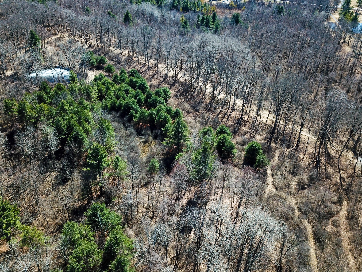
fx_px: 293
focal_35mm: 28
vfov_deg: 49.7
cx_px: 175
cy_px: 127
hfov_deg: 63.4
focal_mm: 4.73
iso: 100
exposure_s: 1/900
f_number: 2.2
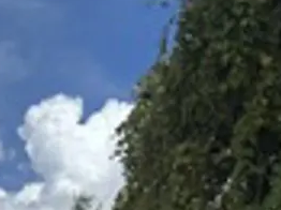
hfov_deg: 17.4
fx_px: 892
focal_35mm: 110
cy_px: 449
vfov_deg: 11.7
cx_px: -14
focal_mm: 6.76
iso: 80
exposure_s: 1/7092
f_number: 1.78
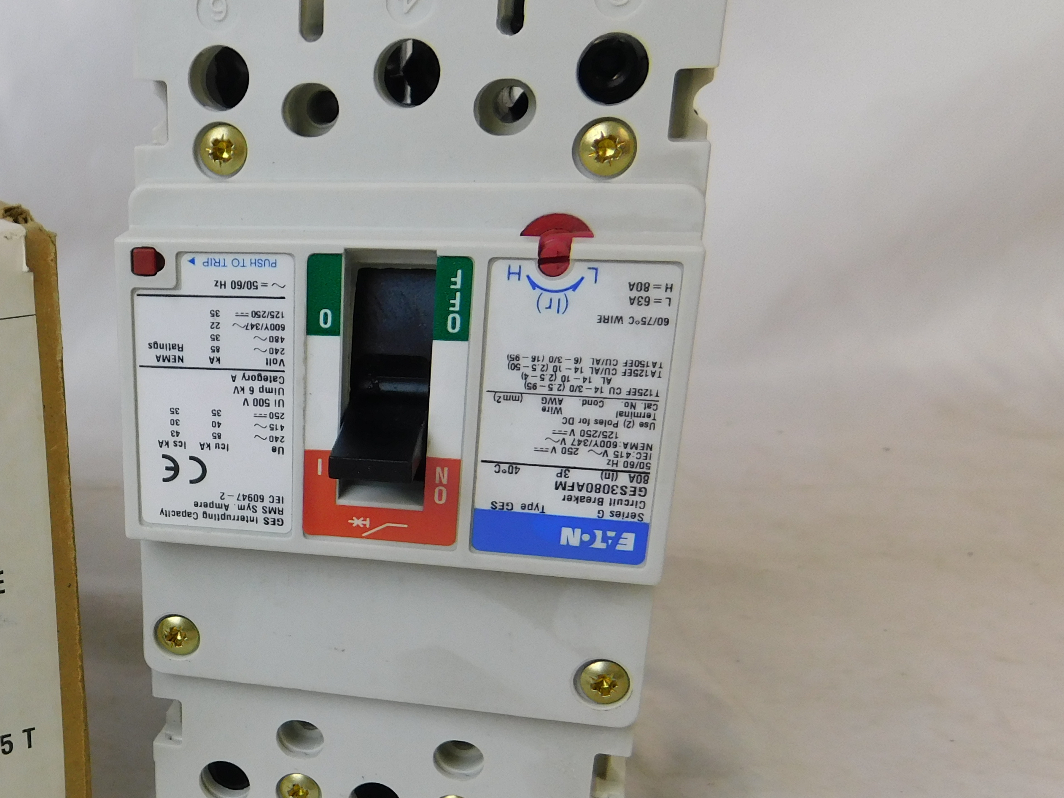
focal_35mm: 42
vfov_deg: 33.8
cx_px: 116
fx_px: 1291
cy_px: 577
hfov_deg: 41.4
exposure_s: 1/50
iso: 125
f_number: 3
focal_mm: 4
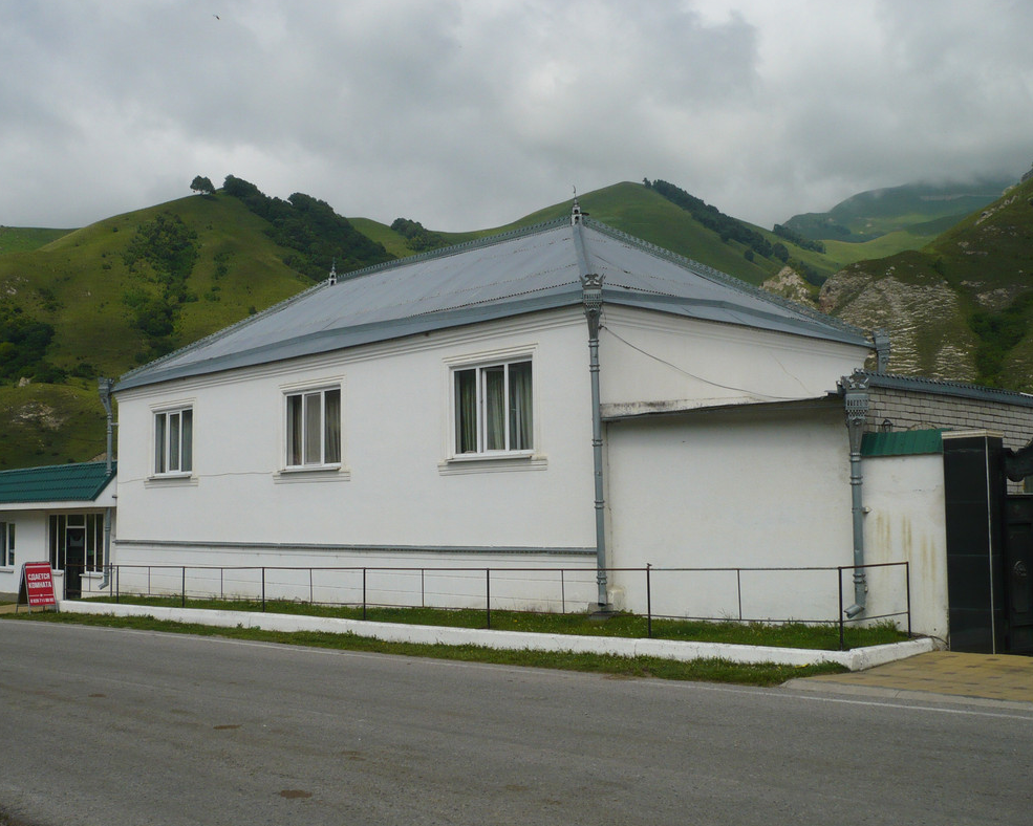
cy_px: 414
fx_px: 1131
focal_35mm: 37
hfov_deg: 49.1
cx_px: 496
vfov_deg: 40.1
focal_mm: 5.8
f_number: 8
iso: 100
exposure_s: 1/500
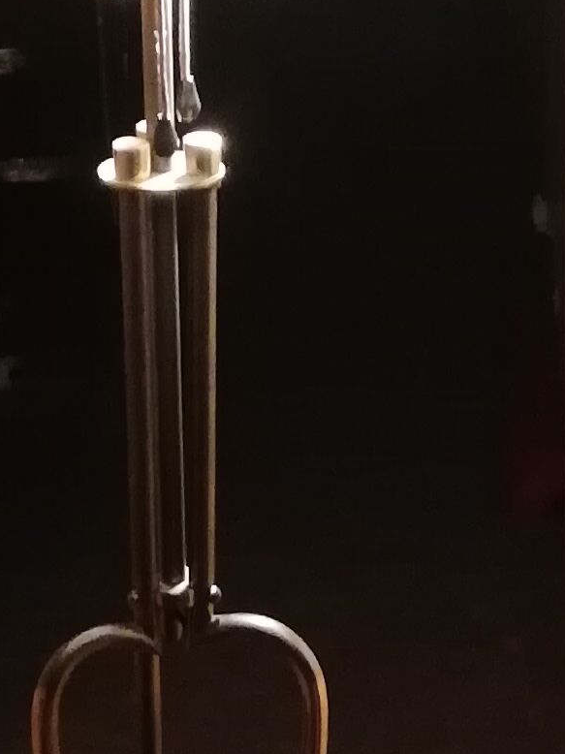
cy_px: 732
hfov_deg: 9.6
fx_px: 3353
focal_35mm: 154
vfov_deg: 12.7
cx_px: 336
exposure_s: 1/25
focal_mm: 3.81
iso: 500
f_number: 2.2
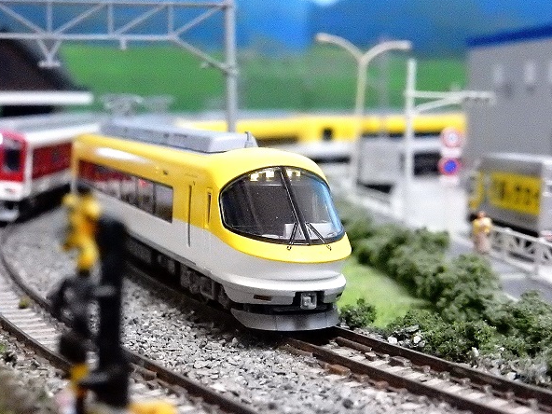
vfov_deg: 20.7
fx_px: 1132
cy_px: 219
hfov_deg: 27.4
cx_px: 240
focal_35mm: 71
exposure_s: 1/60
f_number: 4.5
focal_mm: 10.7
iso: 3200
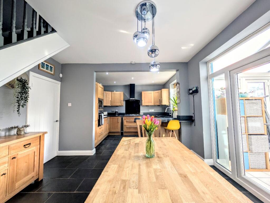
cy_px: 102
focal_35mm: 12
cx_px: 135
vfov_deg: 94.6
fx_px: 94
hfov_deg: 110.5
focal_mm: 2.02
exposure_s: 1/154
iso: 72
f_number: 1.7
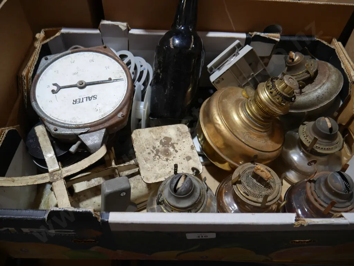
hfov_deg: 63.4
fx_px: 286
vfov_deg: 49.8
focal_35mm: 28
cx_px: 177
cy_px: 133
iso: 200
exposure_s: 1/60
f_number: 3.5
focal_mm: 14
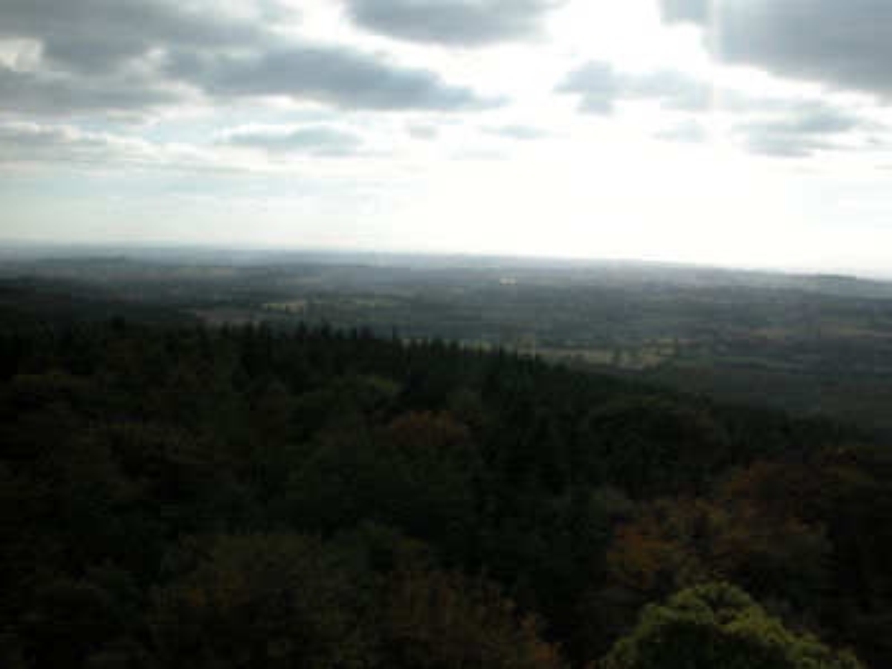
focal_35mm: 35
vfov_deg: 40.7
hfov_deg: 52.6
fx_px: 902
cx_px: 446
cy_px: 334
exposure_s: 1/311
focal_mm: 8.9
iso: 100
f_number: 8
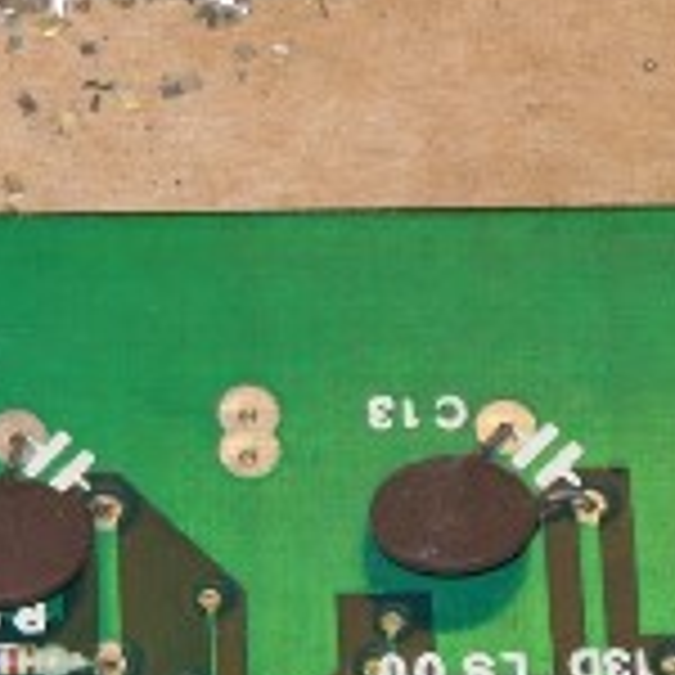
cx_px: 252
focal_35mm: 294
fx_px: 6486
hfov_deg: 6.0
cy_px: 162
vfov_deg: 6.0
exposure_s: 1/60
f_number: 4.8
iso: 200
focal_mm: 19.7
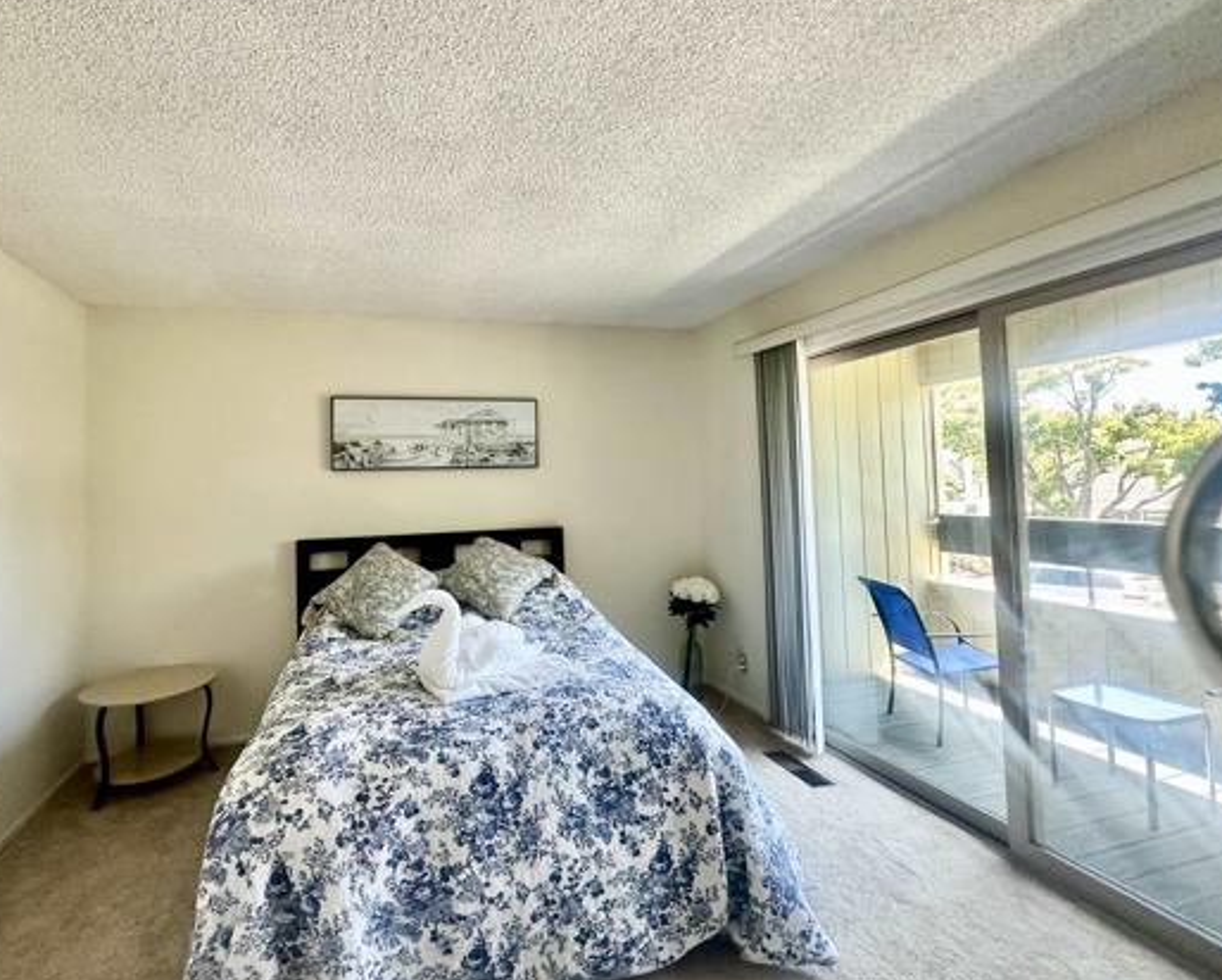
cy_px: 459
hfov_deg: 89.2
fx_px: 615
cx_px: 535
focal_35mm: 17
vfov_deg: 77.0
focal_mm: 2.22
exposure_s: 1/120
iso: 250
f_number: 2.2
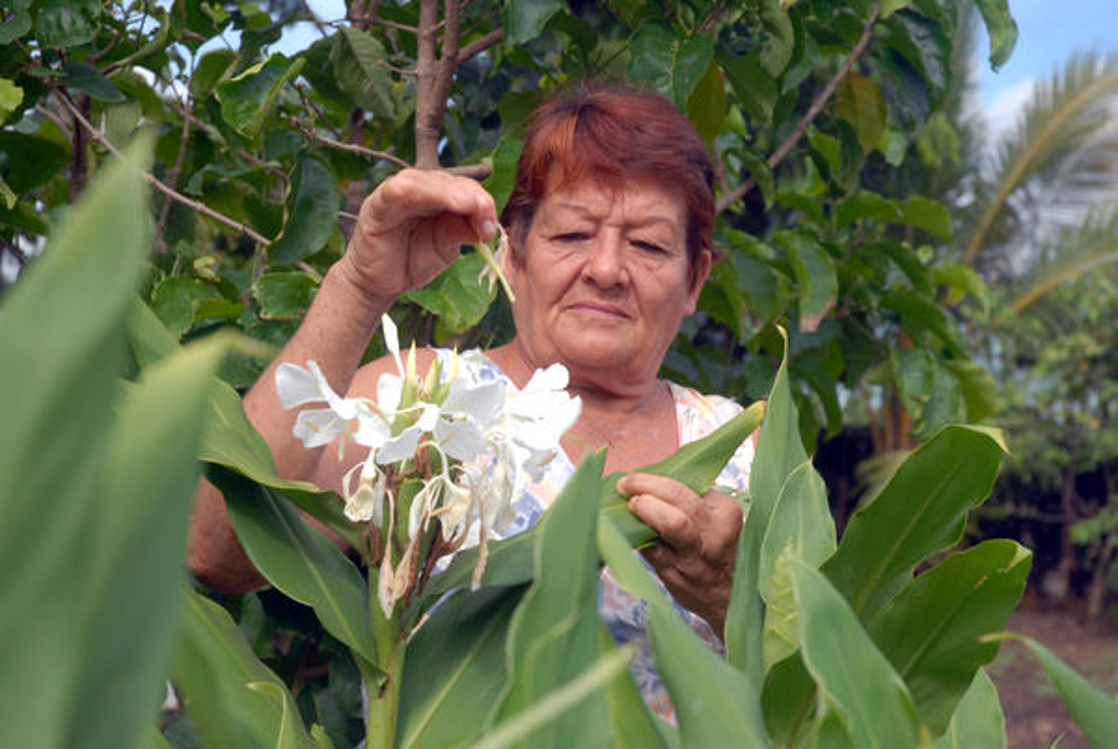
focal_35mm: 75
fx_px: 2333
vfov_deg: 18.2
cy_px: 374
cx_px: 559
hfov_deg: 27.0
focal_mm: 50
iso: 100
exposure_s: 1/160
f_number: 7.1
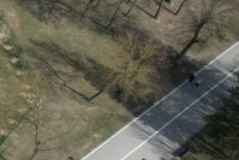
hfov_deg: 13.5
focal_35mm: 113
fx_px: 751
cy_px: -66
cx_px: -327
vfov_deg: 11.7
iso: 100
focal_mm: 8.38
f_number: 2.8
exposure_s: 1/1250
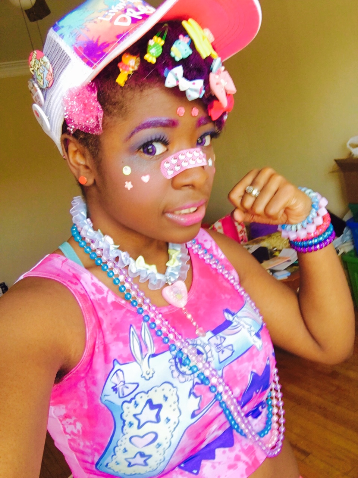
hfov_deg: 45.4
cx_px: 179
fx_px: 427
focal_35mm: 31
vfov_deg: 58.4
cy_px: 239
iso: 40
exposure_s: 1/20
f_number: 2.2
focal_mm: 2.65
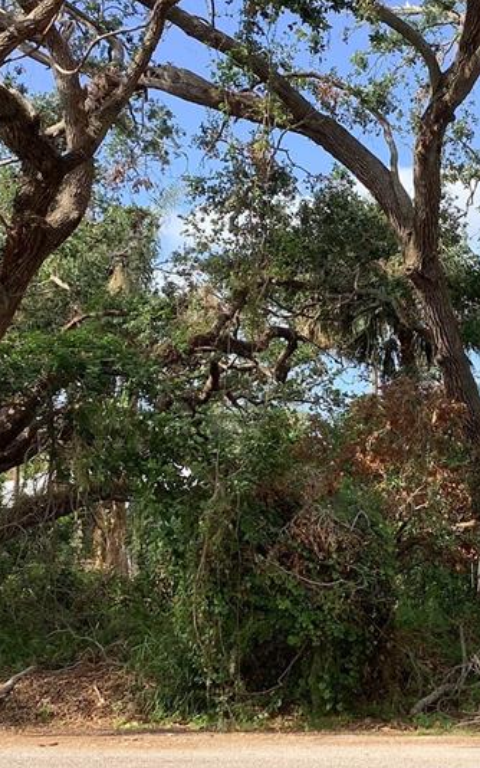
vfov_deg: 32.3
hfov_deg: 20.5
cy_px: 298
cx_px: 356
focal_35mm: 63
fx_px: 1318
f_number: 2.4
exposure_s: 1/424
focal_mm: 3.3
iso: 25
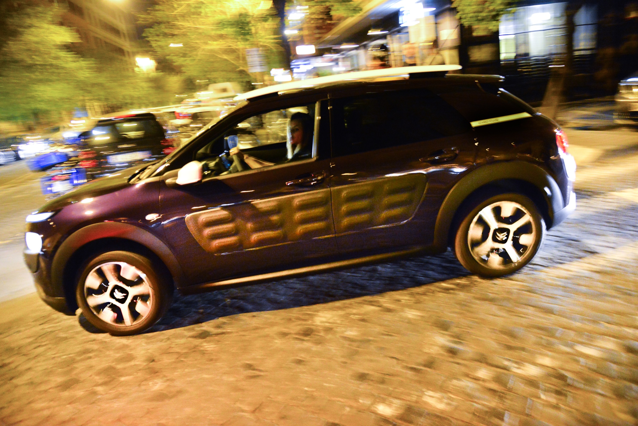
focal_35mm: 24
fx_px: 425
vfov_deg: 53.2
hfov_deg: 73.7
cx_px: 319
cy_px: 213
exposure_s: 1/8
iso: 6400
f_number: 4
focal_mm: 24
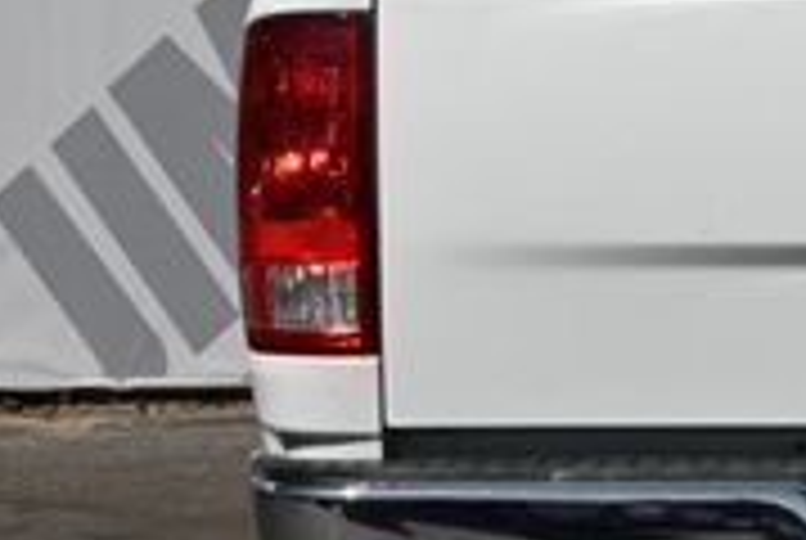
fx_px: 5046
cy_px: 153
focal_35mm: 225
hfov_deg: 8.9
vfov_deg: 6.1
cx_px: 1139
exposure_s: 1/400
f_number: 7.1
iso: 100
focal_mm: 42
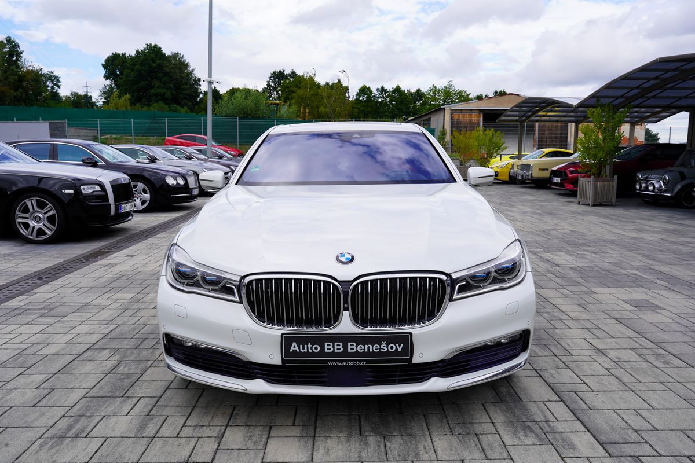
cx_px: 348
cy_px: 232
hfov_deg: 65.5
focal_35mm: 28
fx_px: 541
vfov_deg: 46.4
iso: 100
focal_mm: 28
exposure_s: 1/125
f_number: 9
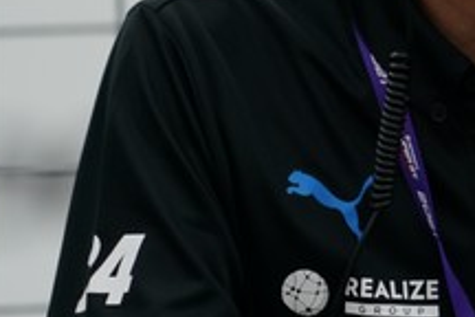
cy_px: 7
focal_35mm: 1999
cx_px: 552
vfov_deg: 0.7
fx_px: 26374
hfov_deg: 1.0
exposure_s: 1/250
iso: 800
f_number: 6.3
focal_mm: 600
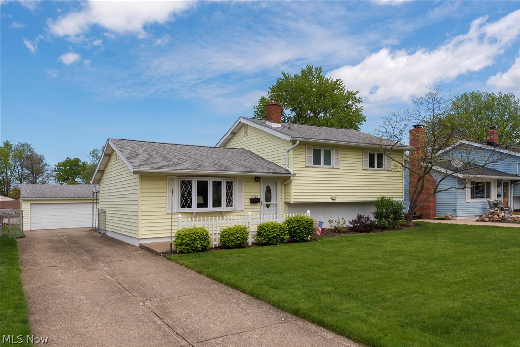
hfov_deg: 73.7
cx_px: 260
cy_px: 174
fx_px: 347
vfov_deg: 53.2
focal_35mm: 24
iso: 200
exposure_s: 1/400
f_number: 9
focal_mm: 24
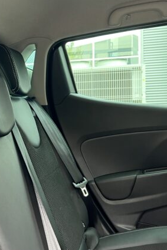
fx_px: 355
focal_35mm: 51
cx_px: 20
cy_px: 124
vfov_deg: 38.9
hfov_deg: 25.7
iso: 125
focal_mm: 5.7
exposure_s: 1/60
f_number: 1.5
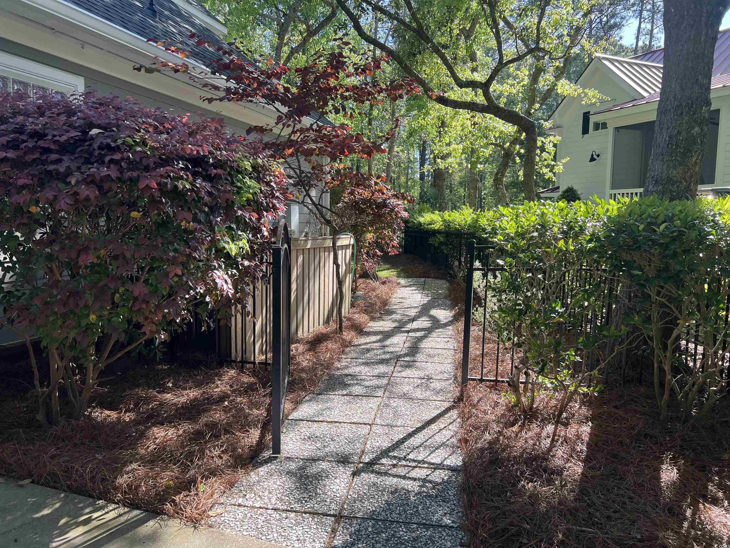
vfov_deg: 53.1
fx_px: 548
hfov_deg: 67.3
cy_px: 274
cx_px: 365
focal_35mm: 26
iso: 50
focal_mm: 5.7
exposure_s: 1/666
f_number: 1.5
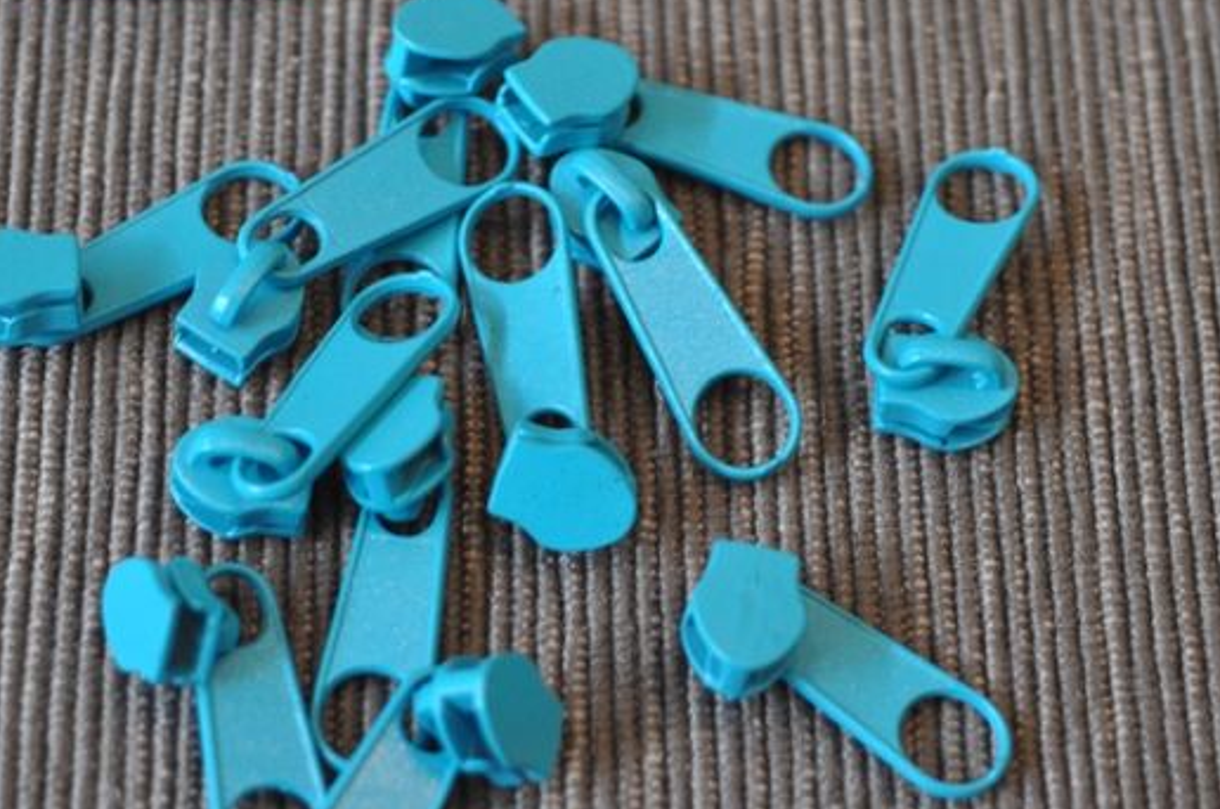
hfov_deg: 19.1
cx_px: 466
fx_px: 3619
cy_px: 384
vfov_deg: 12.7
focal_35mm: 107
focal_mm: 46
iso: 640
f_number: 5
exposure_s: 1/60
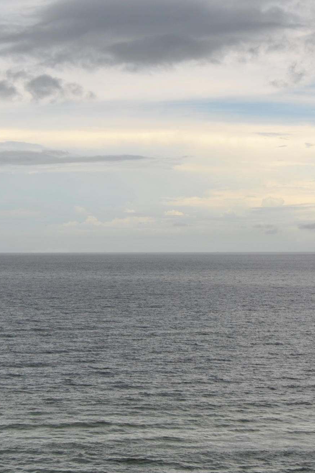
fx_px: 1168
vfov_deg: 22.7
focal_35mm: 89
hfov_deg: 15.1
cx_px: 310
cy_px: 148
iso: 100
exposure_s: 1/250
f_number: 8
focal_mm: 26
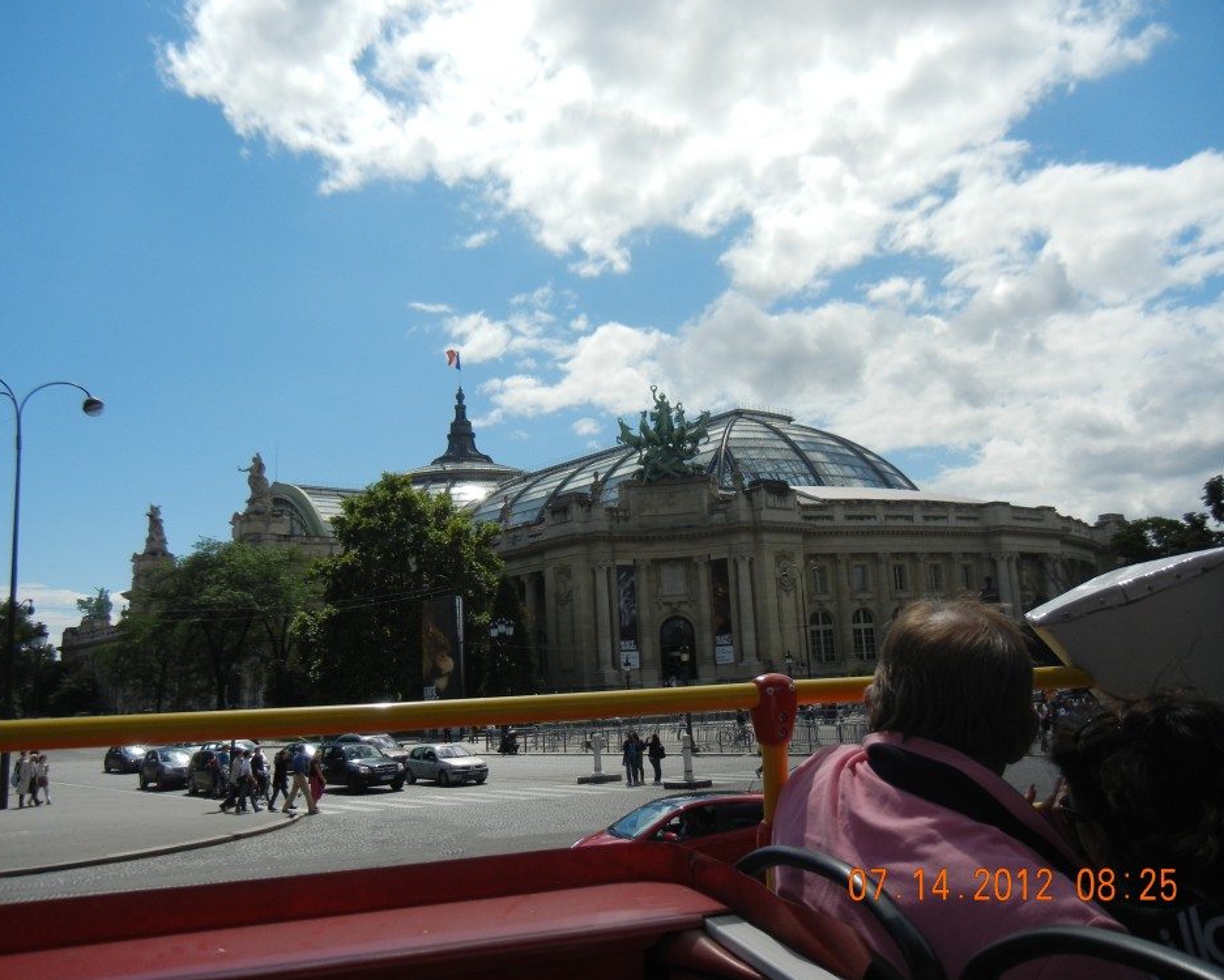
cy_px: 487
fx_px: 1159
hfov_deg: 55.6
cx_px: 590
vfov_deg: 45.8
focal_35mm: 32
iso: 160
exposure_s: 1/832
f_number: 7
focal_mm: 5.4
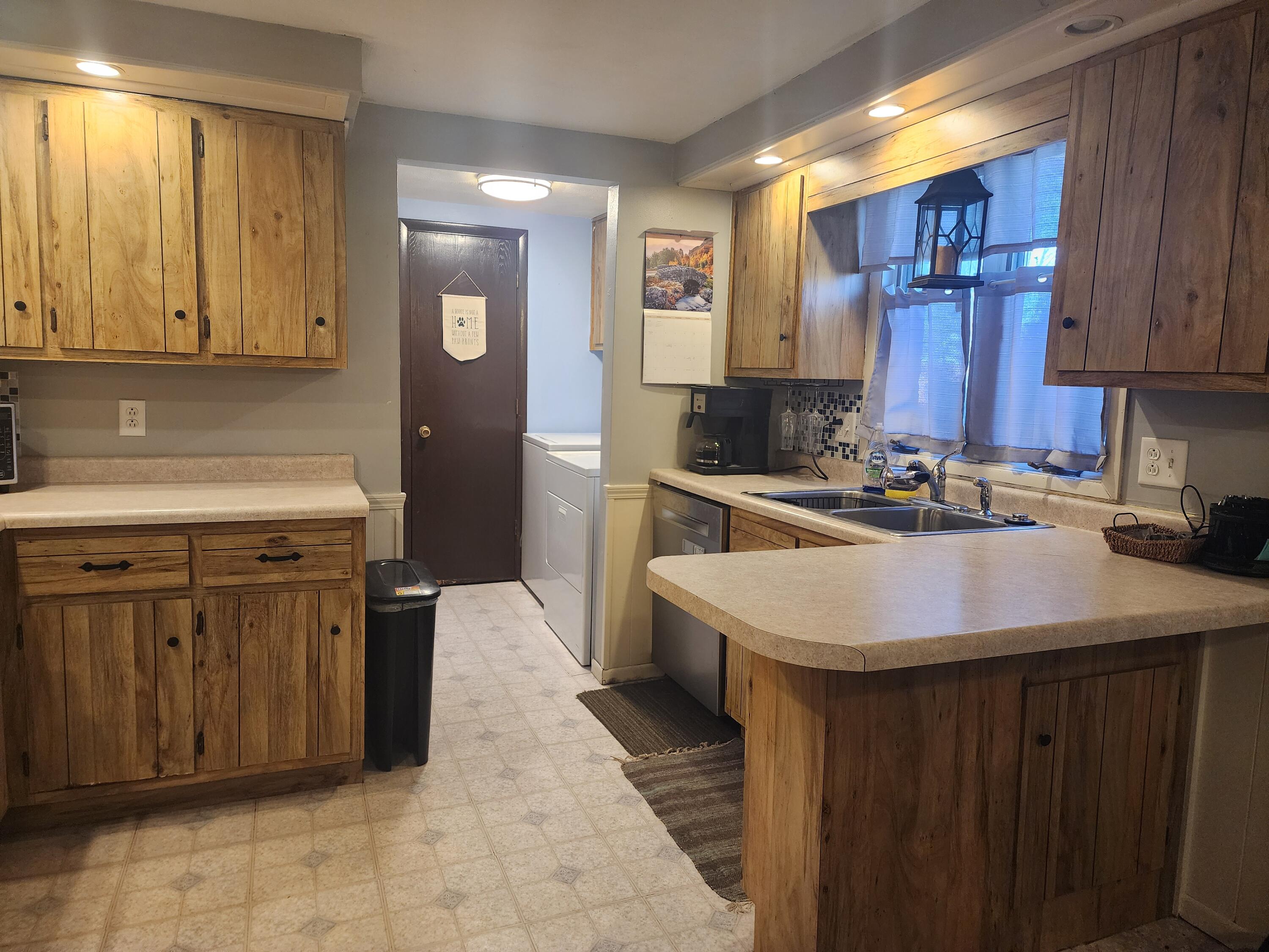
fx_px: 843
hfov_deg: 73.9
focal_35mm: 23
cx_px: 634
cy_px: 476
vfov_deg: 58.9
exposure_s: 1/120
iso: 400
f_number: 1.8
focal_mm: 6.4
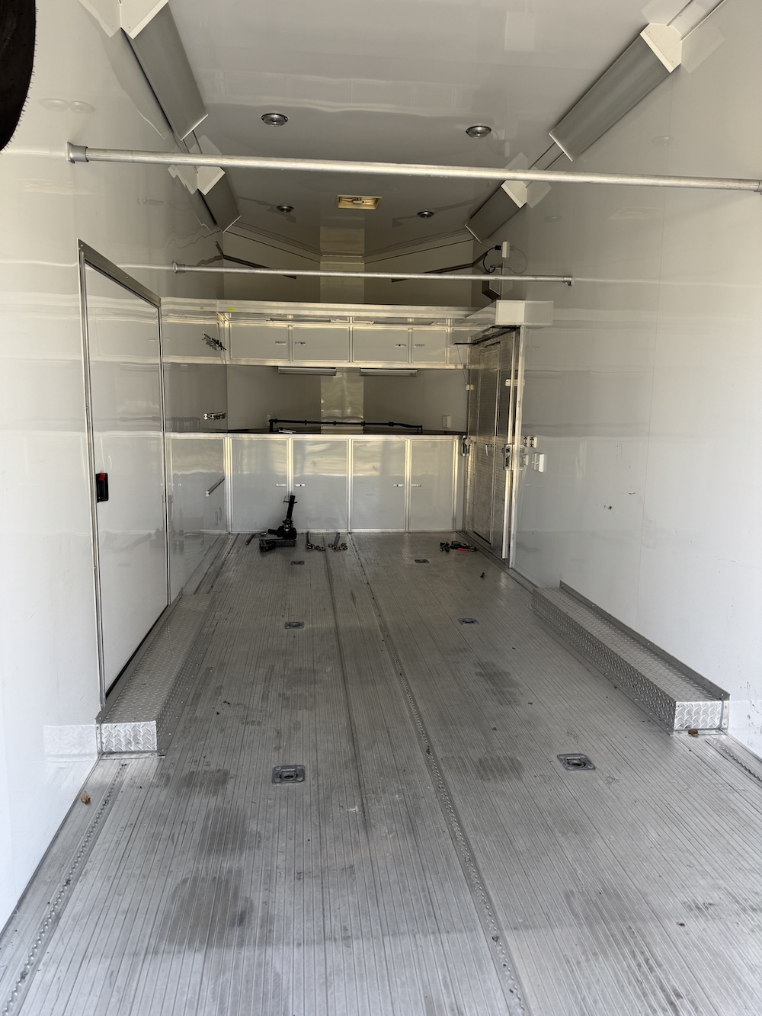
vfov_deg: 71.6
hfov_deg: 56.8
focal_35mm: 24
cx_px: 381
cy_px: 508
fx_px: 704
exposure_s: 1/129
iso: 50
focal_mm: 6.76
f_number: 1.78
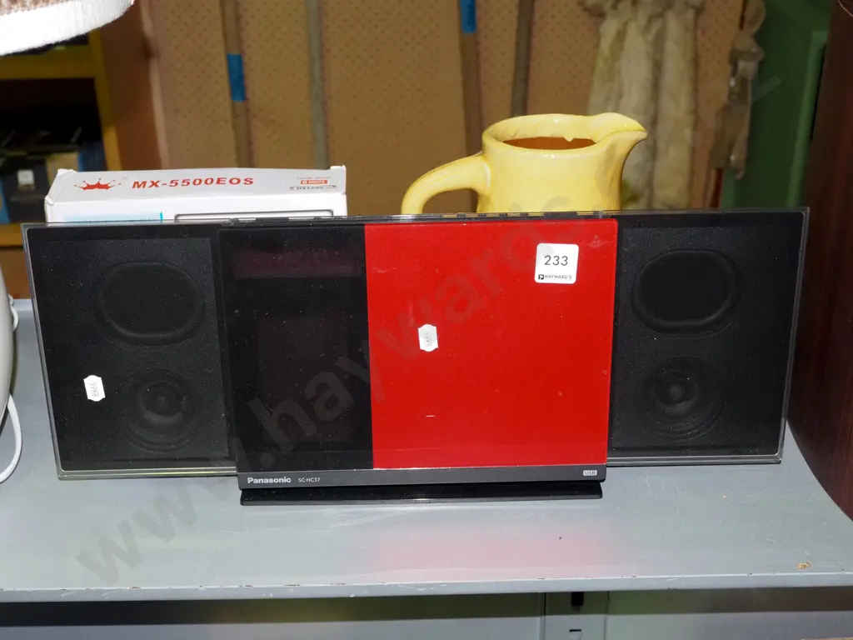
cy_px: 320
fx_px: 1134
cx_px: 426
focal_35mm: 46
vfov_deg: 31.5
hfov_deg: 41.2
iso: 2500
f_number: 5.6
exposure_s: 1/160
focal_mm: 23
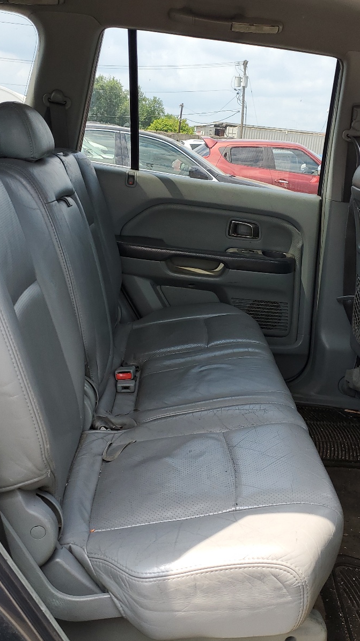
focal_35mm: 38
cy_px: 321
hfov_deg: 31.2
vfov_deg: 52.8
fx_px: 645
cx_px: 183
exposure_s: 1/435
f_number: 1.5
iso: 50
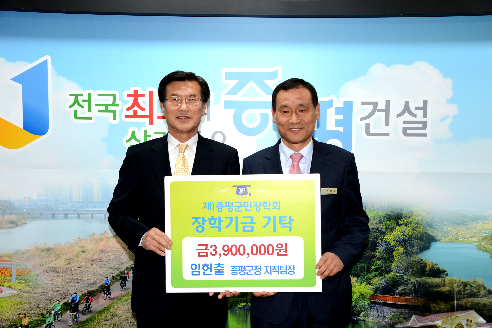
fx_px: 656
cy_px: 164
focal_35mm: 48
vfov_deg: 28.0
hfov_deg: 41.1
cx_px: 246
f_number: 7.1
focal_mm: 48
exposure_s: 1/60
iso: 800
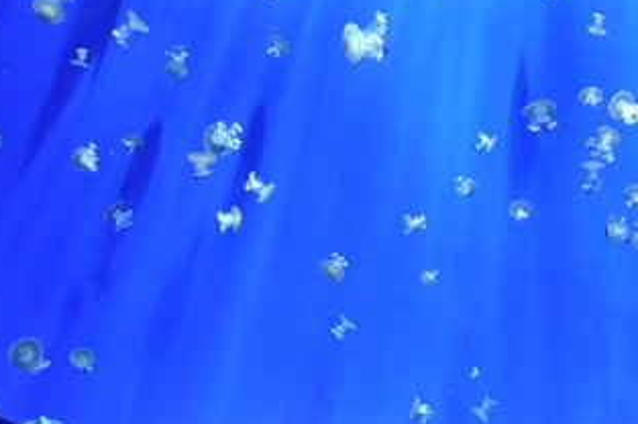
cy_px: -38
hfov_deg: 21.7
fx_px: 1629
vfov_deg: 14.5
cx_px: 573
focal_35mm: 92
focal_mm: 24
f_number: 3.8
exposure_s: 1/30
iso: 1250
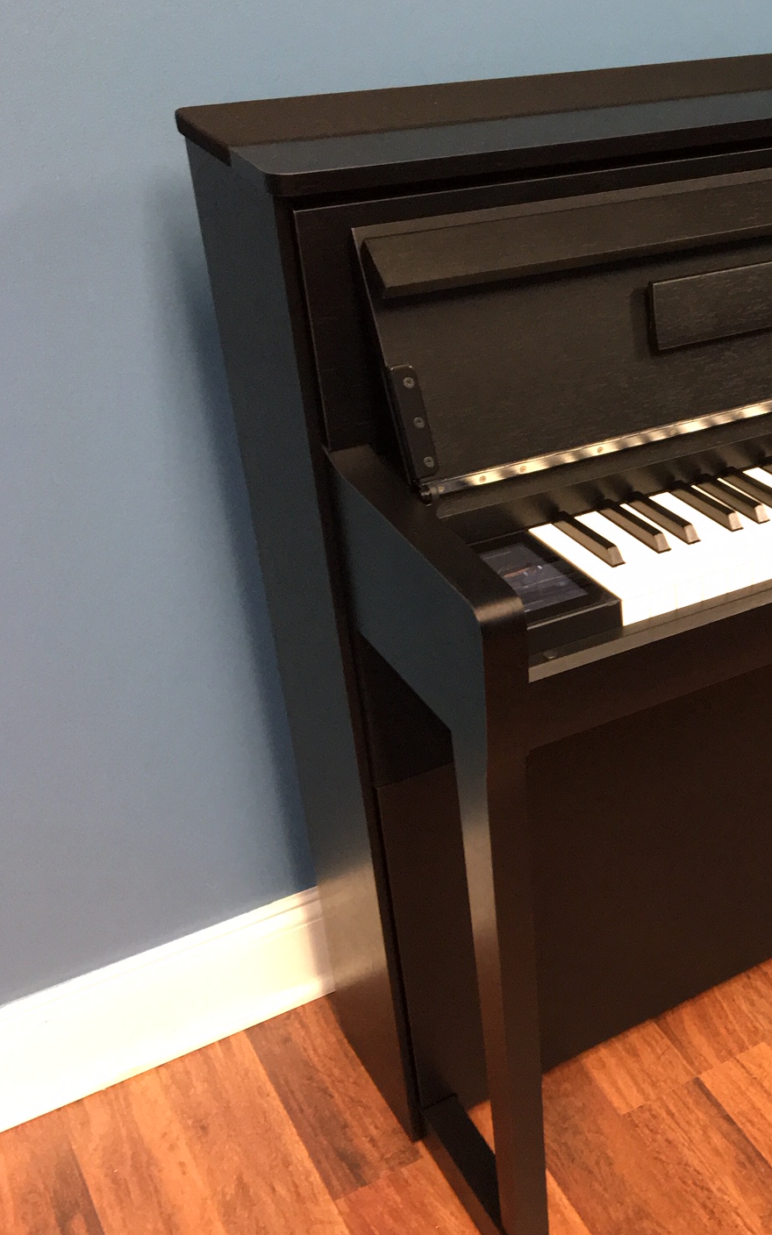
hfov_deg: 26.9
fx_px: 1481
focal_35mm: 44
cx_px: 841
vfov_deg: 45.3
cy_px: 632
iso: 200
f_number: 2.2
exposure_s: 1/30
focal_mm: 4.15
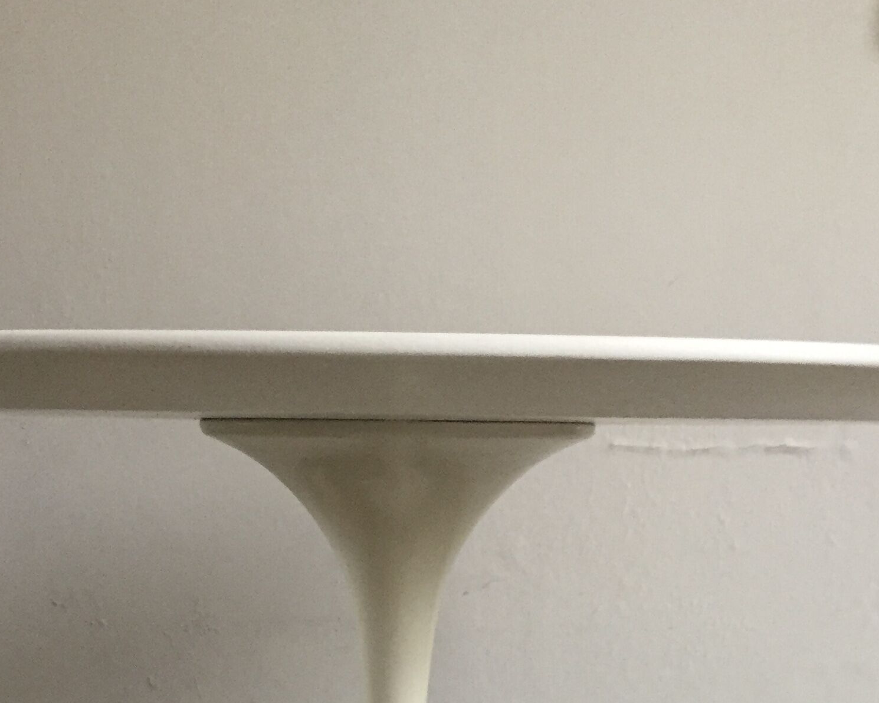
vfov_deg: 22.7
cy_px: 837
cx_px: 396
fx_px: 1613
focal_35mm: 62
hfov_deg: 30.5
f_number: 2.2
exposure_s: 1/33
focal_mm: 4.15
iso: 200
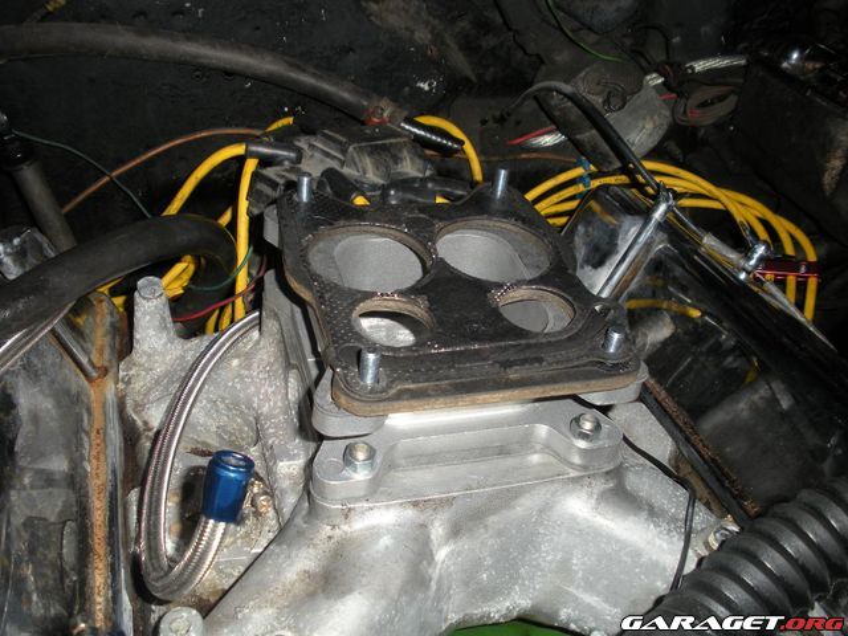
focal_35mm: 36
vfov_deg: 39.7
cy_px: 318
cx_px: 424
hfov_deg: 51.4
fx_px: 882
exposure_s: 1/60
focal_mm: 6.3
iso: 64
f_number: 3.5
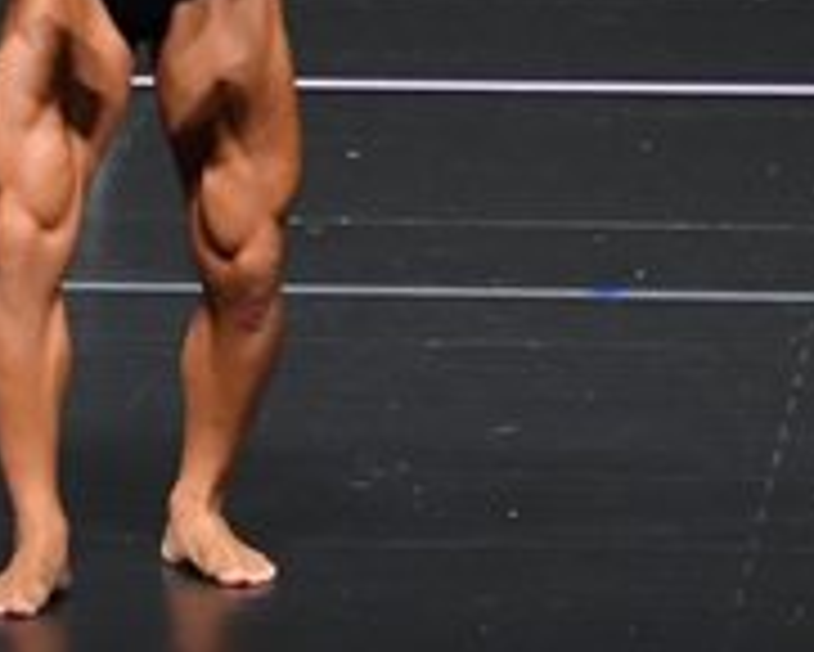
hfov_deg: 2.1
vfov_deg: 1.7
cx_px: -794
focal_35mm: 905
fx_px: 21814
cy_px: 58
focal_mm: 150
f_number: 5.6
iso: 5000
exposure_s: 1/400
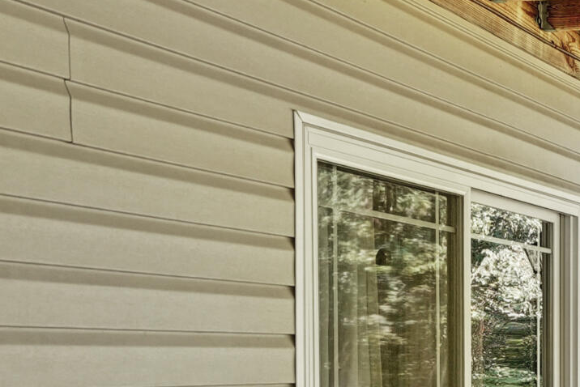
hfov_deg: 26.9
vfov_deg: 19.2
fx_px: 1080
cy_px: 458
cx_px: 677
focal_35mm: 67
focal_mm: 16
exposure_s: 1/100
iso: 400
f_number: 5
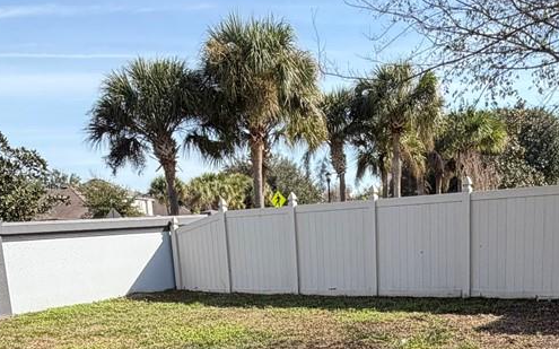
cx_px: 290
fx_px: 731
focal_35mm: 48
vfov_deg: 24.6
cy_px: 403
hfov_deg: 41.8
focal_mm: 2.22
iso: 32
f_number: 2.2
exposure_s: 1/770
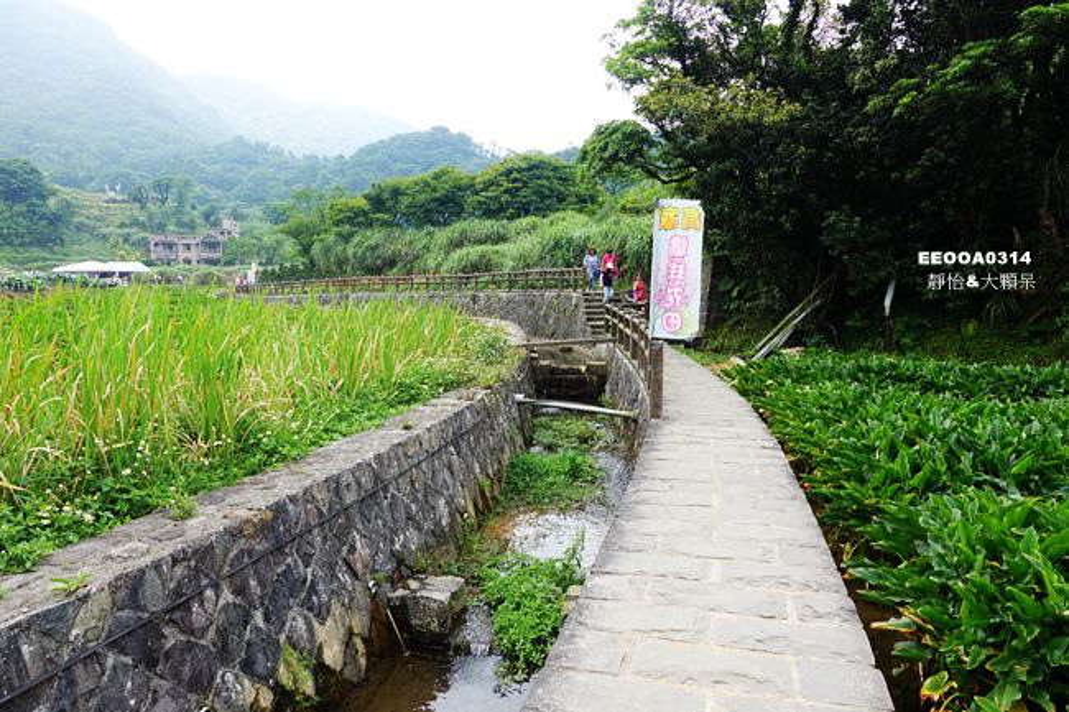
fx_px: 712
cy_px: 356
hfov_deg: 73.8
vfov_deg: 53.1
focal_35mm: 24
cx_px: 534
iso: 125
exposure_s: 1/250
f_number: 4
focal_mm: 8.8
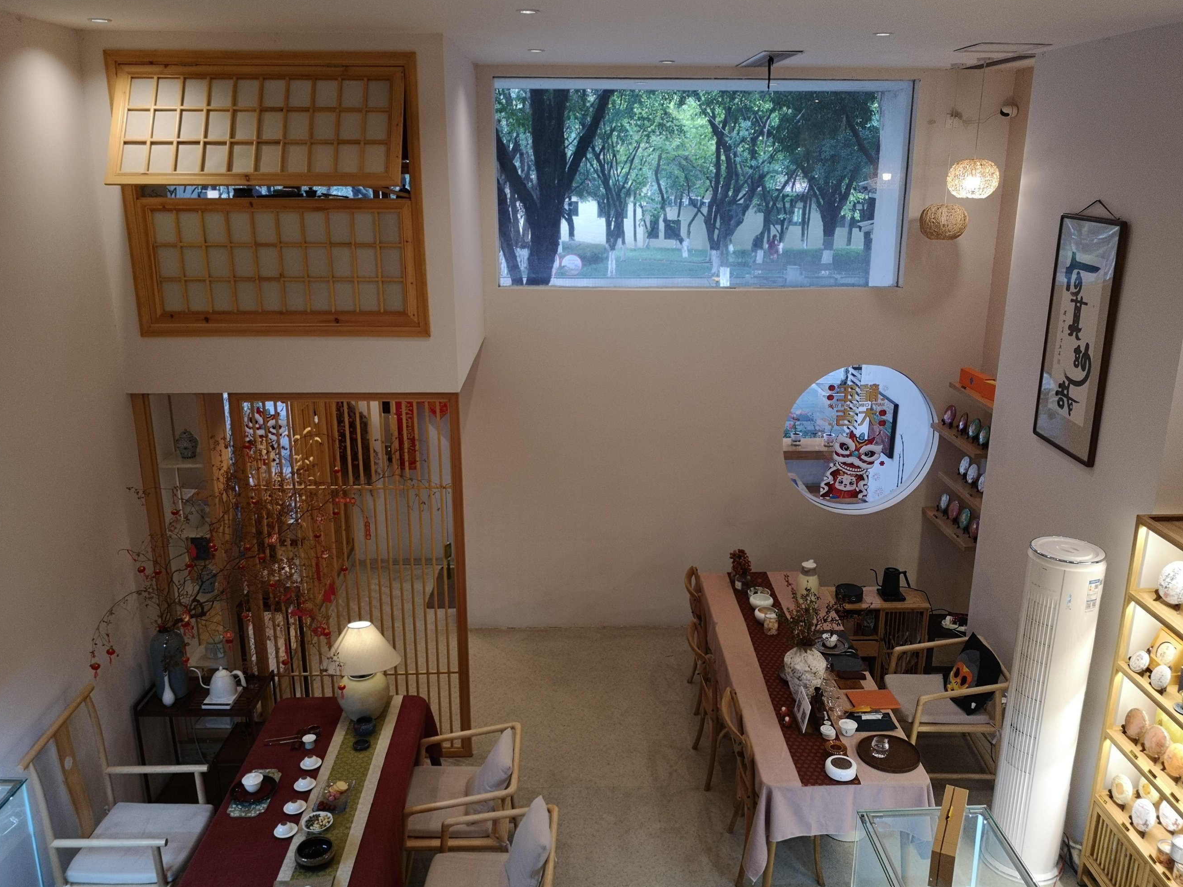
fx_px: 957
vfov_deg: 49.7
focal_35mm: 28
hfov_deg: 63.4
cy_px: 446
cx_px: 608
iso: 200
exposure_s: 1/50
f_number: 1.8
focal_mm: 5.58
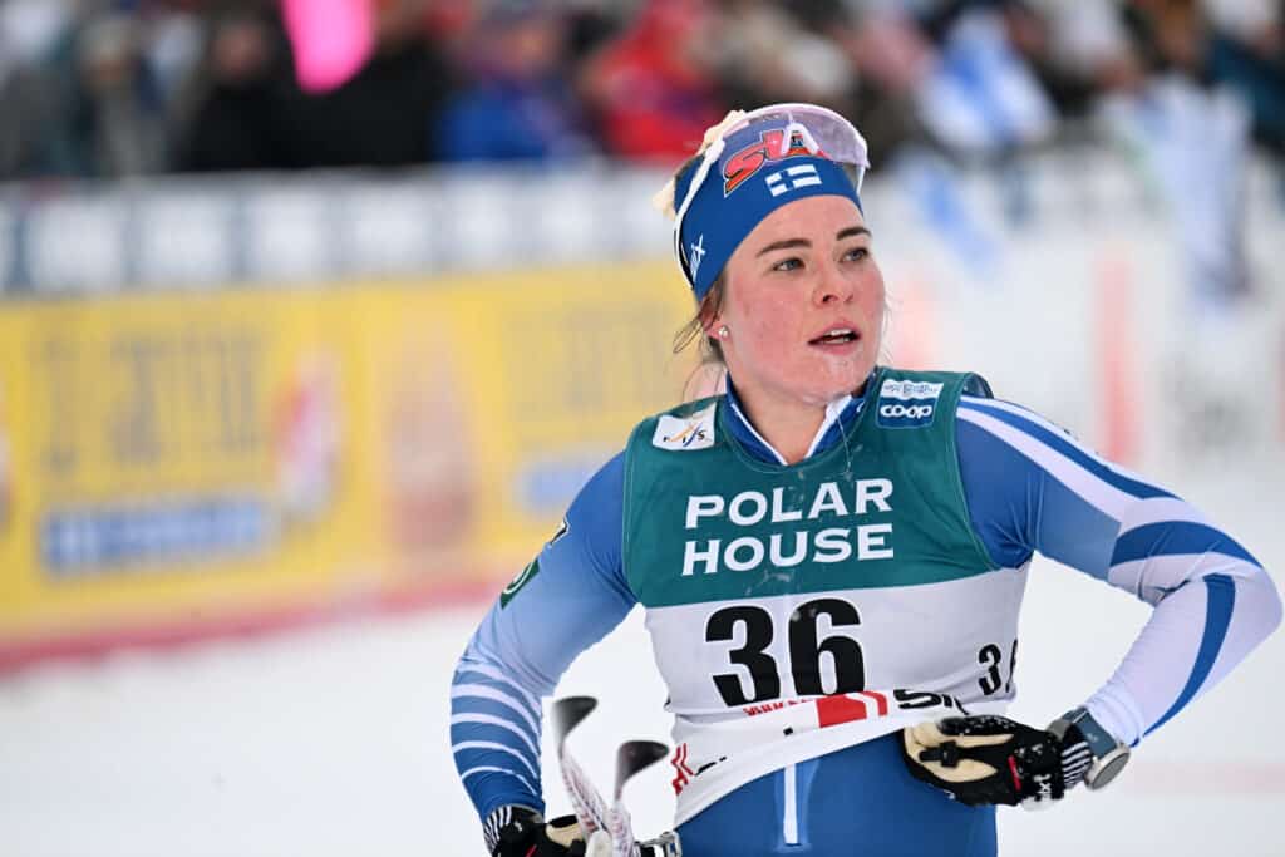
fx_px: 14279
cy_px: 428
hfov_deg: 5.2
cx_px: 642
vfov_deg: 3.4
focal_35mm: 400
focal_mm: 400
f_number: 5.6
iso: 2500
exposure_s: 1/320
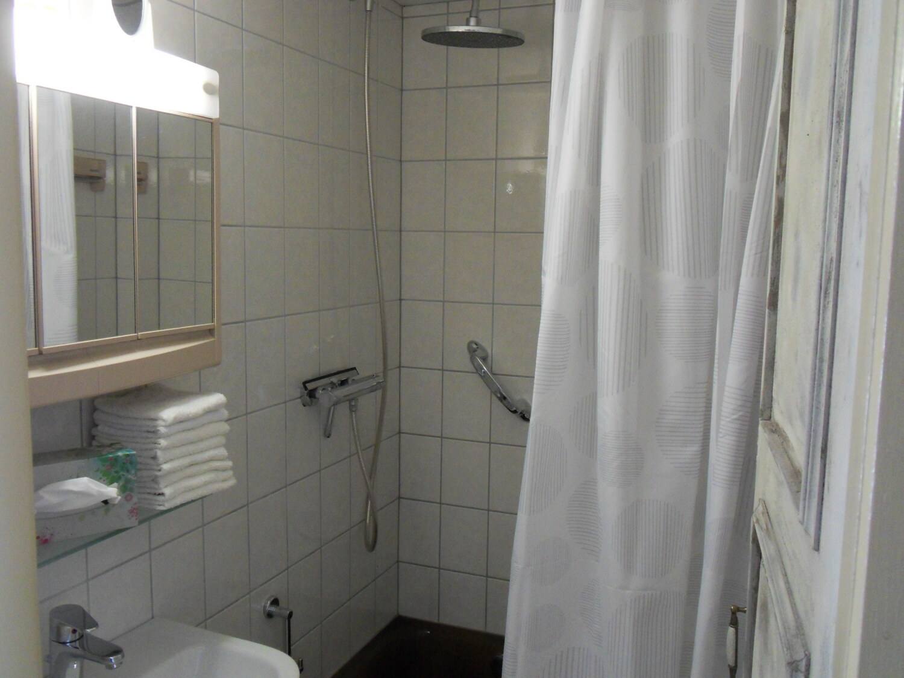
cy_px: 339
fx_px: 836
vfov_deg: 44.2
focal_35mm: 32
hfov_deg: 56.8
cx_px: 452
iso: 400
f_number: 3.7
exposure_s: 1/20
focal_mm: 5.6
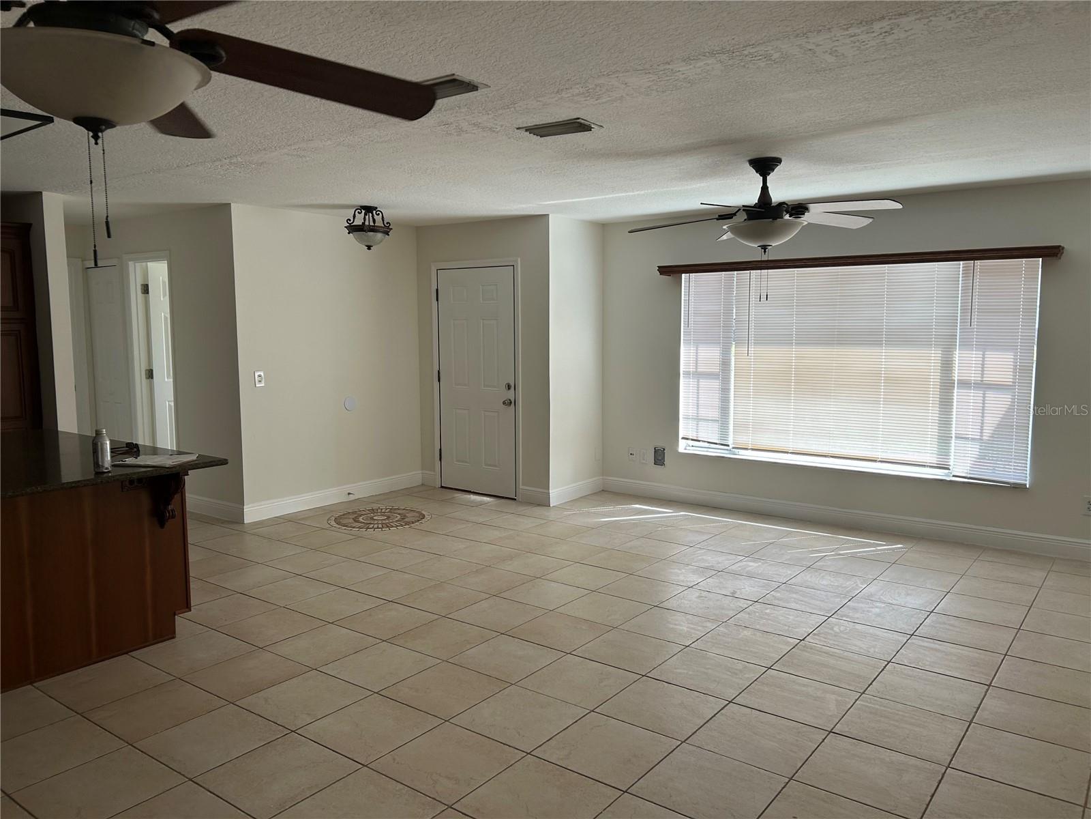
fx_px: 819
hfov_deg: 67.3
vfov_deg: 53.1
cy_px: 410
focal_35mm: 26
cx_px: 546
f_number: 1.5
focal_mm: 5.7
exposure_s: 1/216
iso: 40
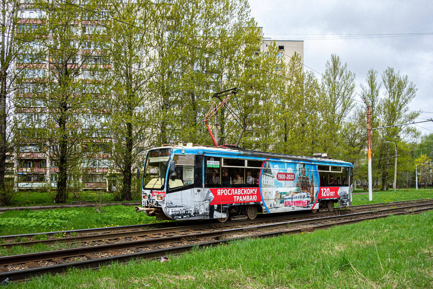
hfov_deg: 65.5
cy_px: 144
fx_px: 337
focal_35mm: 28
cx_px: 216
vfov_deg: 46.4
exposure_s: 1/400
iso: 125
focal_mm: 10.4
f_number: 5.6
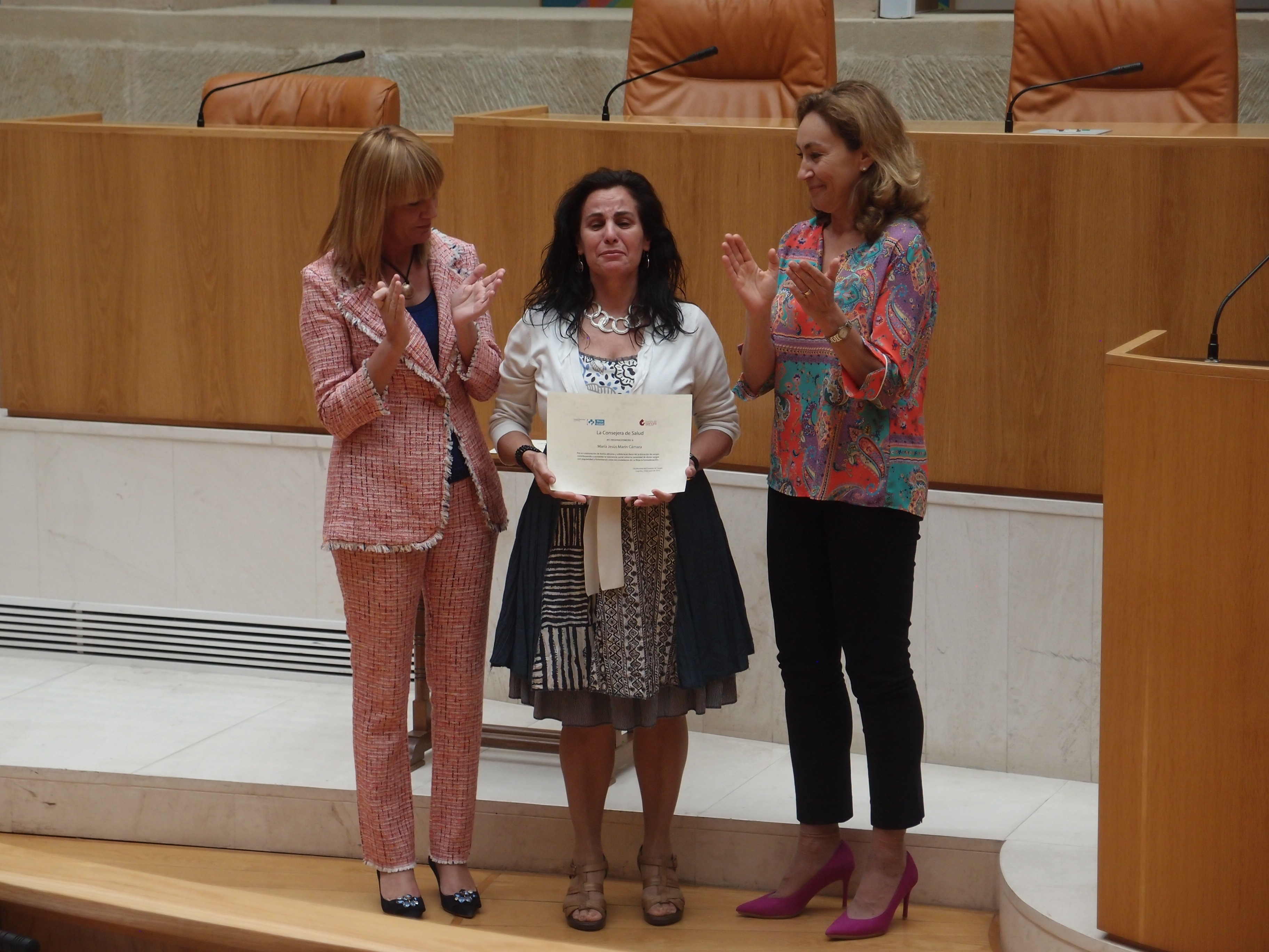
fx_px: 3373
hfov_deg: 21.3
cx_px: 634
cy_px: 476
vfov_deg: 16.1
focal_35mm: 92
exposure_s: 1/200
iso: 160
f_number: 2.4
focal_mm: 19.84
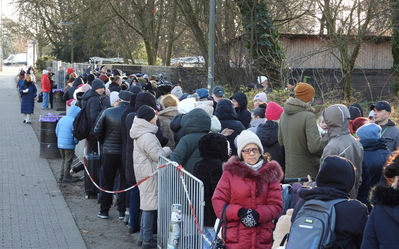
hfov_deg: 24.4
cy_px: 116
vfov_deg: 15.4
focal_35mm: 85
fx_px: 924
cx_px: 200
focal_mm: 14.4
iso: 140
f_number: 3.5
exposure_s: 1/60
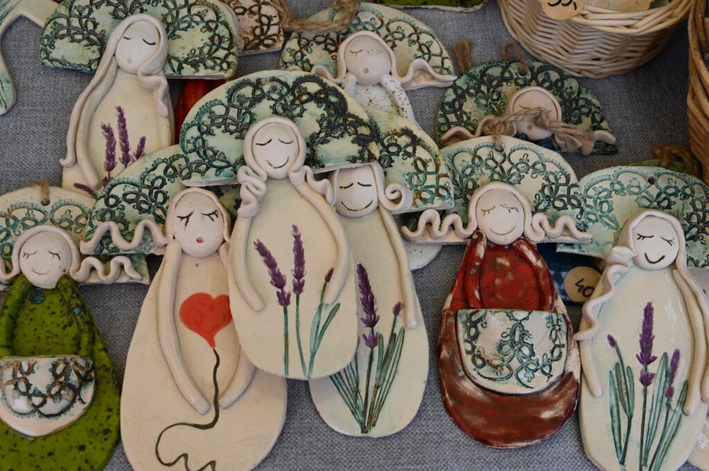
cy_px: 236
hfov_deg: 42.8
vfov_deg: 29.2
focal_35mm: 46
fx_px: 905
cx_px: 354
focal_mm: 46
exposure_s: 1/400
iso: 640
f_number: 10
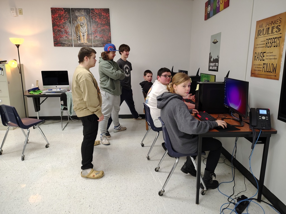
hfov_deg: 71.6
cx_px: 143
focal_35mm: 24
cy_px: 107
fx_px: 198
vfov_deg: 56.8
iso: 1060
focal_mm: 5.56
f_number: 1.8
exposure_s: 1/120
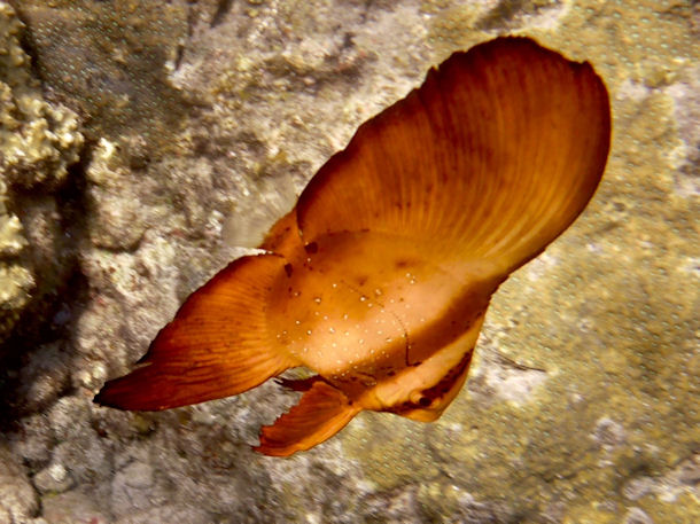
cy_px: 262
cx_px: 350
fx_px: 566
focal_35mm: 28
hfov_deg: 63.5
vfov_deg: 49.7
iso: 100
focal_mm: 4.9
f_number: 3.3
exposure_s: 1/160
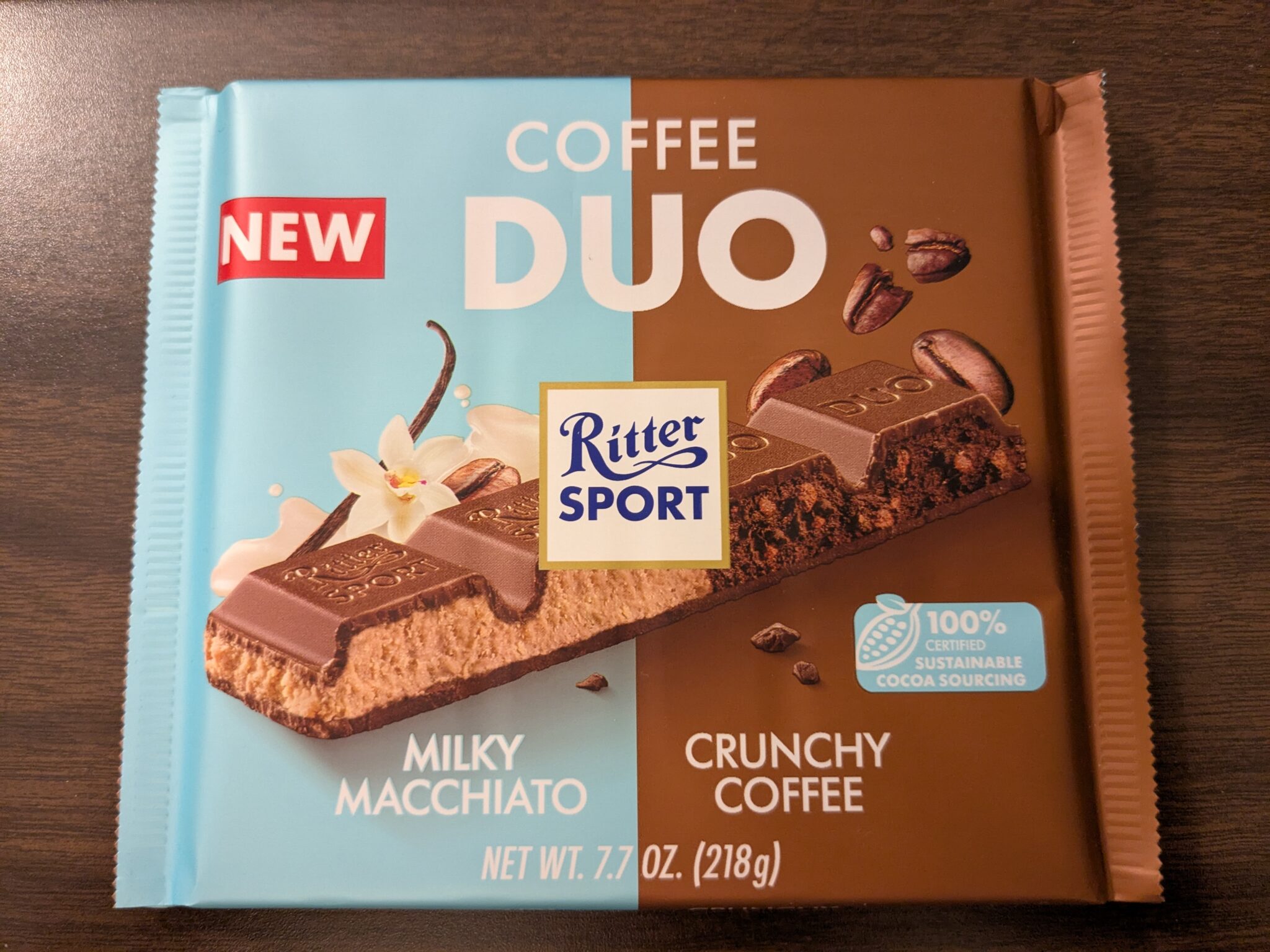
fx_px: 991
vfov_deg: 51.4
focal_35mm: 27
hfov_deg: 65.3
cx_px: 635
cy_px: 476
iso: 202
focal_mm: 4.38
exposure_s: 1/24
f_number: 1.73
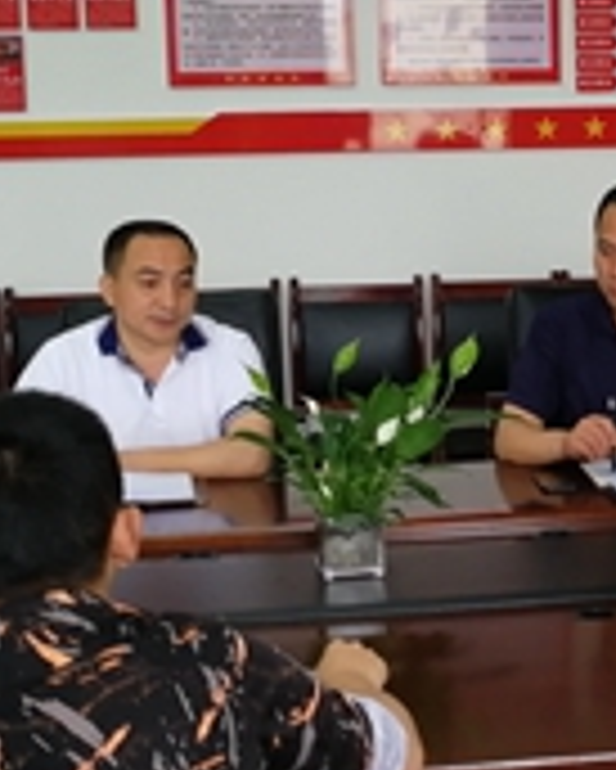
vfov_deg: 24.7
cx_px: 612
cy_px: 353
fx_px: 1753
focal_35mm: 77
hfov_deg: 19.4
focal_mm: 3.95
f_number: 2.2
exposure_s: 1/33.3
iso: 200
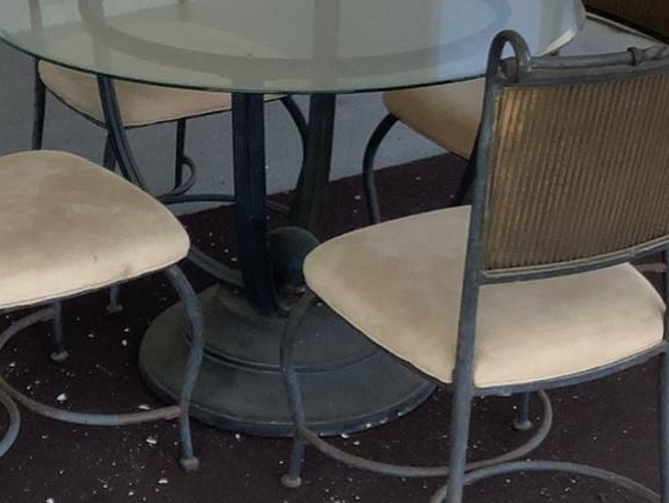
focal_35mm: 87
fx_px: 1682
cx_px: 250
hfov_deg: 22.4
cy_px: 129
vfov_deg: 16.9
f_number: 2.4
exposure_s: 1/120
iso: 50
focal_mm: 3.3
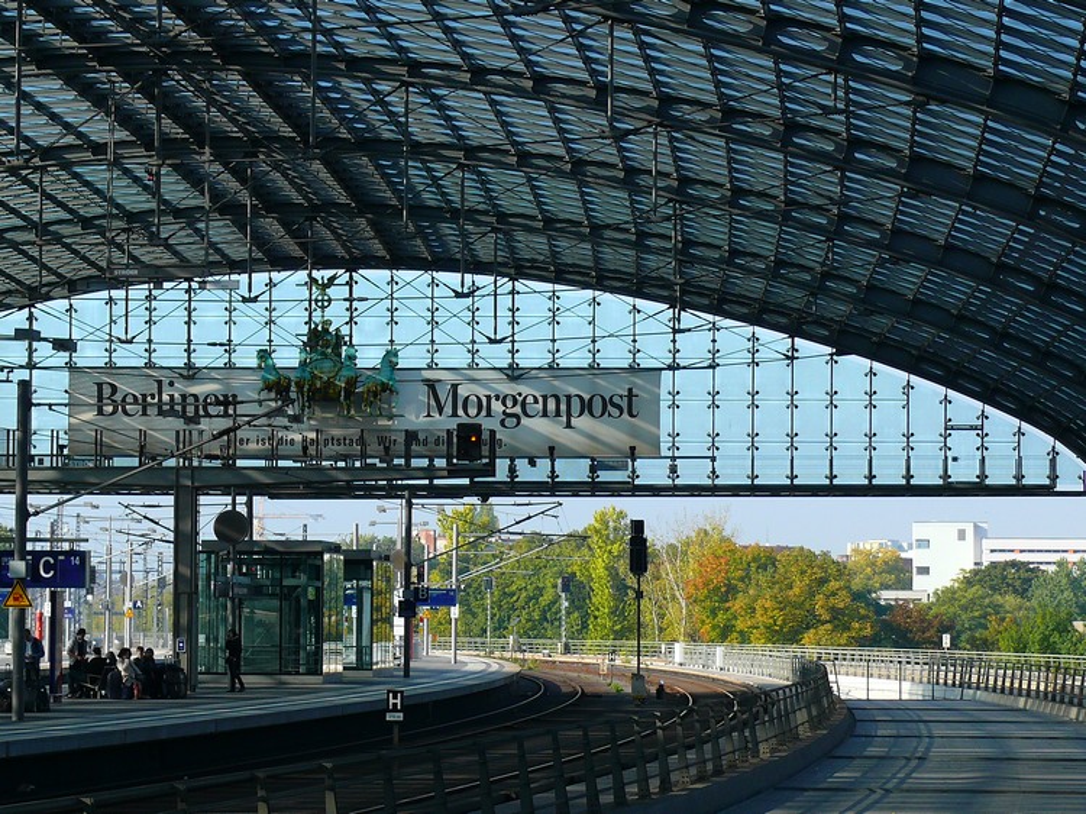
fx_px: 3387
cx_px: 543
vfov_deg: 13.7
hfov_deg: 18.2
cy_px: 407
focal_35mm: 108
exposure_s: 1/125
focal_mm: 16.1
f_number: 4
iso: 100
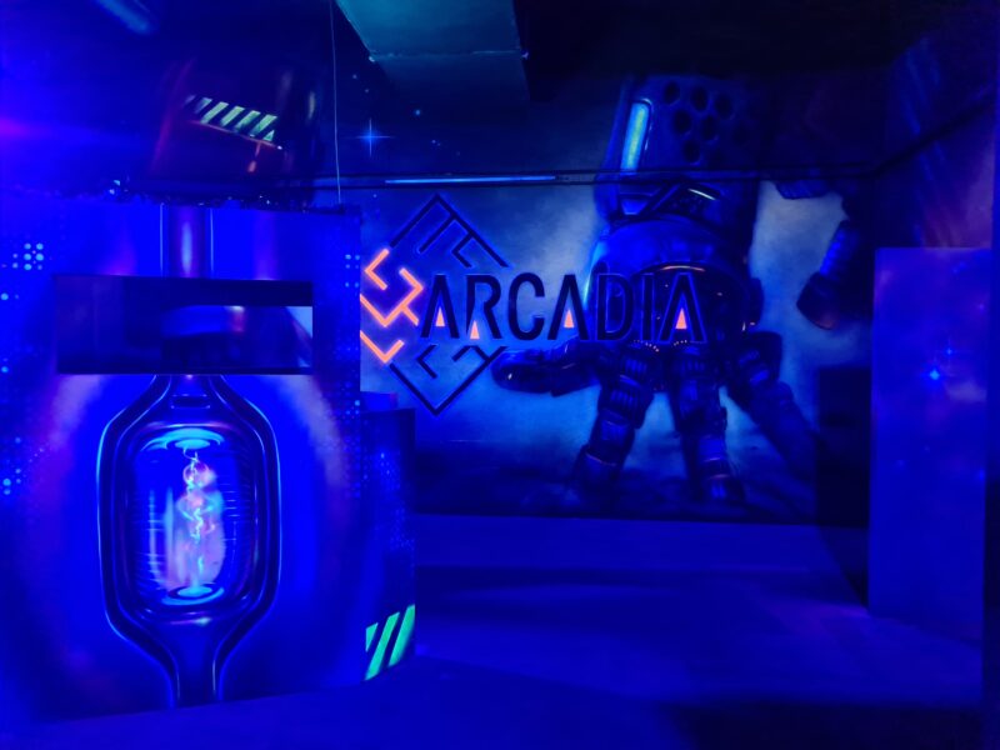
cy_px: 375
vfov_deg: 53.1
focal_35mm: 26
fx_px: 751
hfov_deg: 67.3
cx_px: 500
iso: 1600
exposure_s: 1/25
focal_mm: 5.4
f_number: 1.8
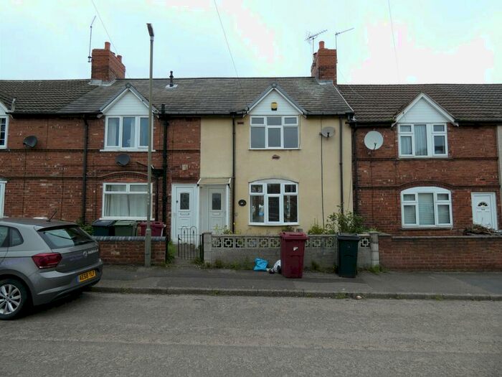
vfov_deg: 66.0
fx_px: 290
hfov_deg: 81.7
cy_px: 188
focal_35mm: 20
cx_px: 251
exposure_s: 1/320
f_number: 2.8
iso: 80
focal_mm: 3.6
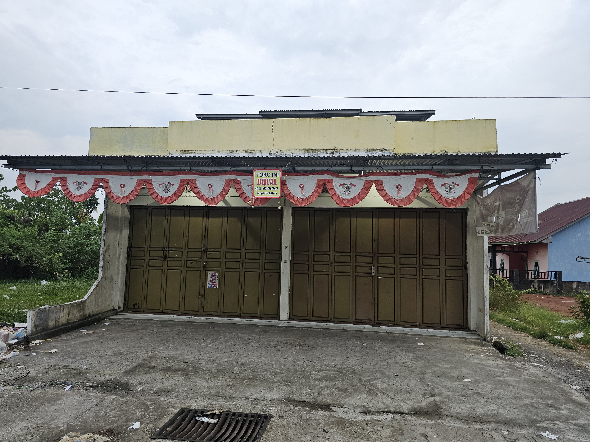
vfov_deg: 58.9
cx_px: 295
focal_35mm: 23
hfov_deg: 73.9
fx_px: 392
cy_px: 221
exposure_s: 1/100
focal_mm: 6.3
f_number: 1.7
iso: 100
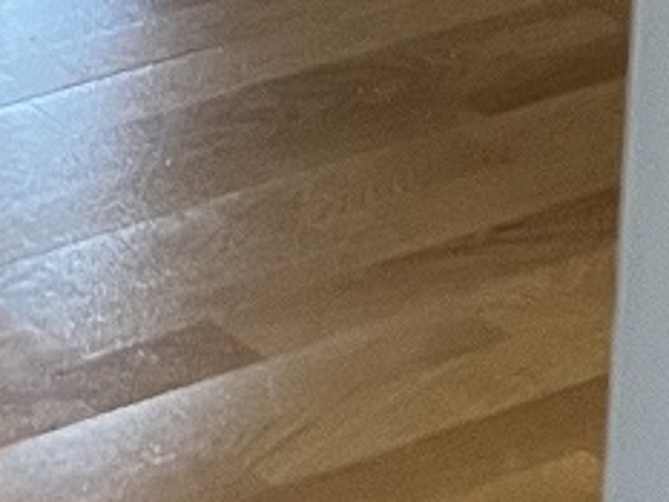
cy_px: -998
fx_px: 4351
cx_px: -534
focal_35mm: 225
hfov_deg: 8.5
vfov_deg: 6.1
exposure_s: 1/60
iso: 250
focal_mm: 5.7
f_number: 1.5
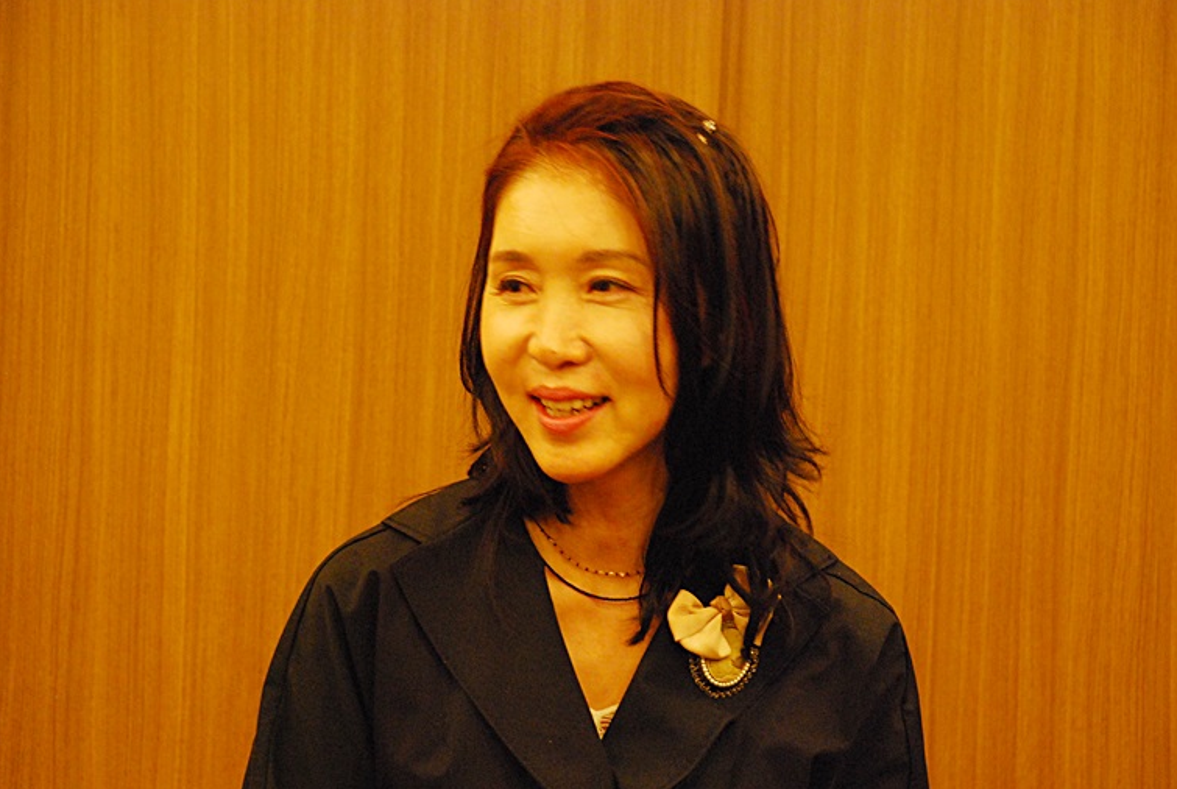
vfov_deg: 9.6
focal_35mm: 143
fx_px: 4683
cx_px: 557
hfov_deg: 14.3
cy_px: 415
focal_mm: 90
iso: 1600
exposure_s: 1/25
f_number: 5.6
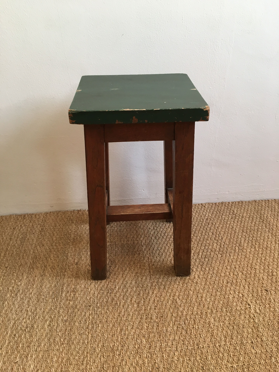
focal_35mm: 29
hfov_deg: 48.2
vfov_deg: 61.7
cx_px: 140
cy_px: 186
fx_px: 312
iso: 50
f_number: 2.2
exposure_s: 1/33
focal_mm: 4.15
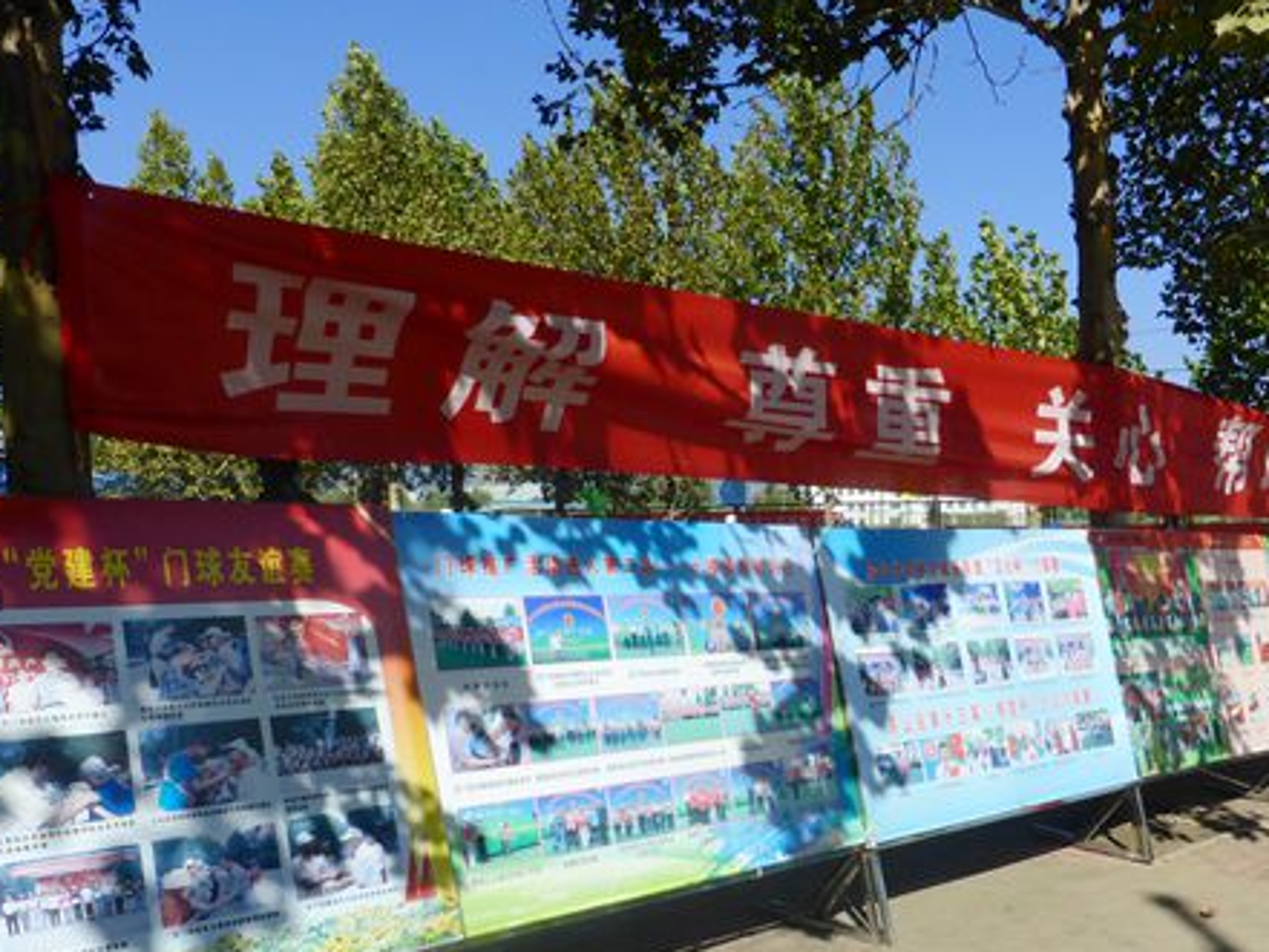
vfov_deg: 41.5
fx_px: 1247
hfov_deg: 53.7
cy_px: 595
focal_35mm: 34
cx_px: 728
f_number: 3.3
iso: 100
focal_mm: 4.3
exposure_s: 1/1300
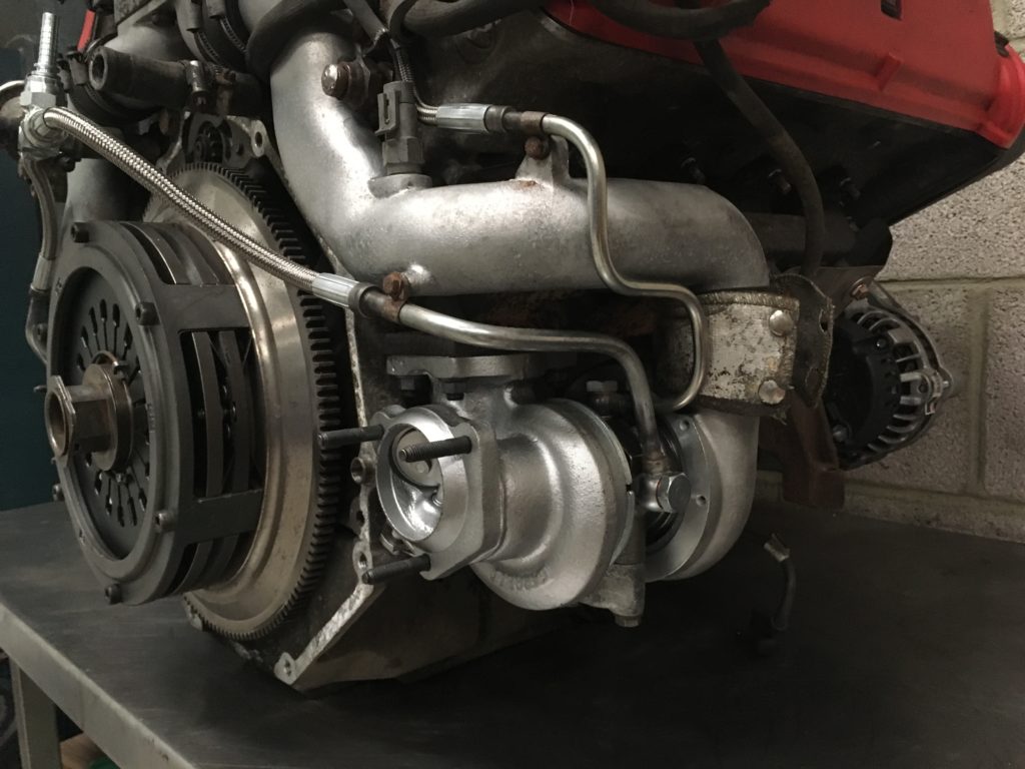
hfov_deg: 61.7
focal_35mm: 29
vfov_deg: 48.2
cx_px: 512
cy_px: 384
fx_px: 859
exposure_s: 1/17
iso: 400
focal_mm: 4.15
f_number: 2.2
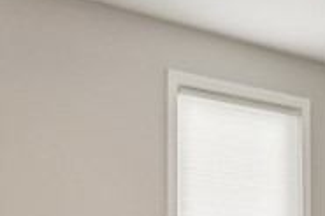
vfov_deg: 15.6
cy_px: 301
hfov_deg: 24.5
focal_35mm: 82
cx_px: 251
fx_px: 740
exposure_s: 1/30
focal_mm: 14
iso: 200
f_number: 5.6
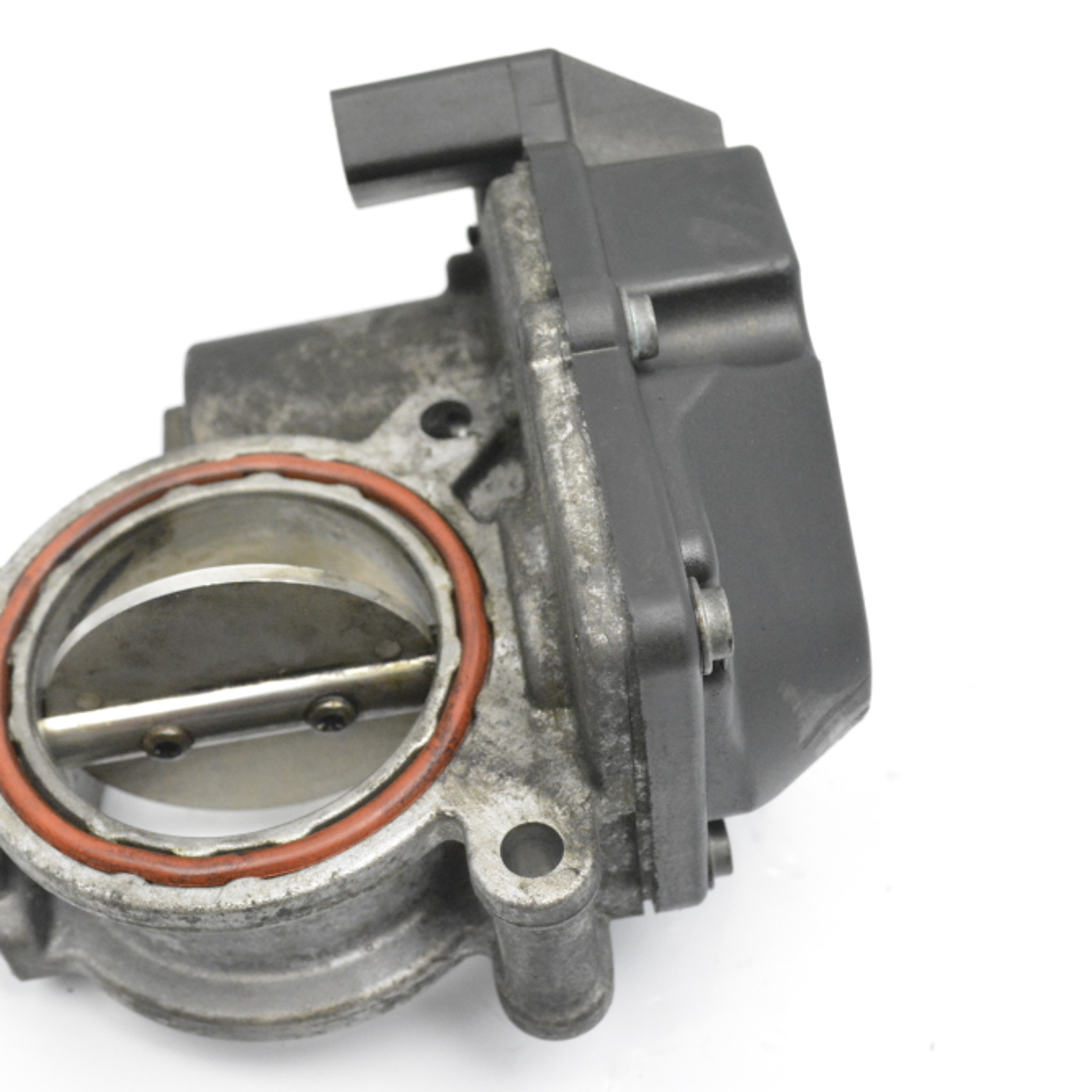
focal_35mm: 57
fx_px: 2022
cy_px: 548
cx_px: 366
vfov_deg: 30.2
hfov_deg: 30.0
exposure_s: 1/320
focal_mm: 29
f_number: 9
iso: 6400
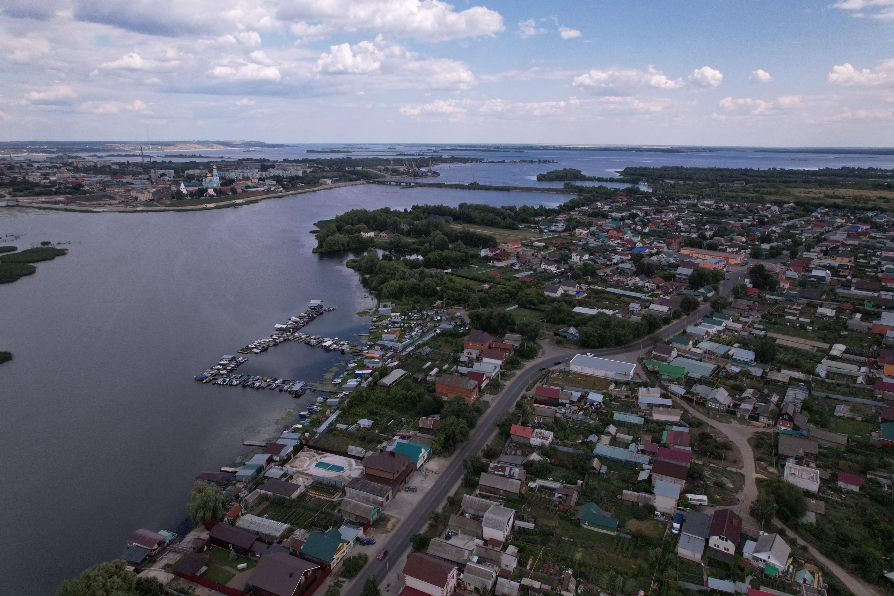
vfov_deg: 57.2
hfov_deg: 78.6
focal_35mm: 22
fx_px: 546
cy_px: 298
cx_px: 447
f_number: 2.8
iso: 400
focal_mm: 8.38
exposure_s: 1/200
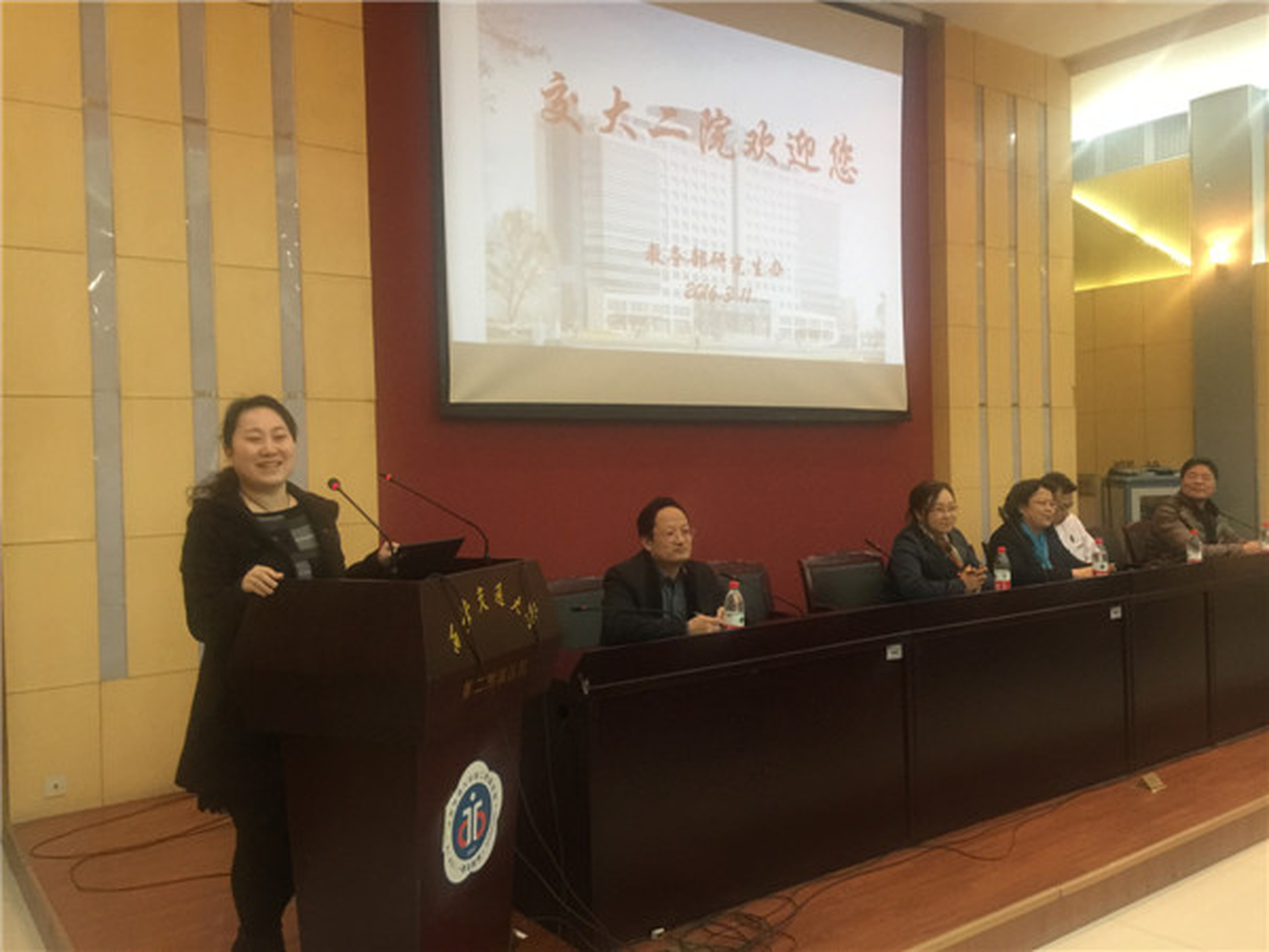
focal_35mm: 29
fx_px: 1063
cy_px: 476
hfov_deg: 61.7
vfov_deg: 48.2
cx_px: 634
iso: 125
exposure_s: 1/15
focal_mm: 4.15
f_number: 2.2
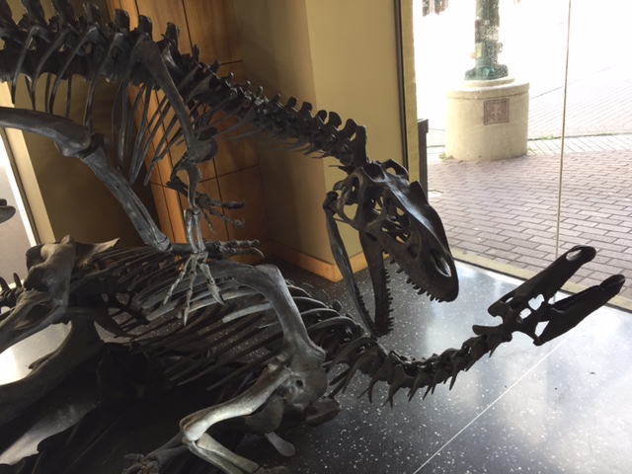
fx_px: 529
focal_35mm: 29
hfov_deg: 61.7
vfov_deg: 48.2
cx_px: 316
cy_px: 237
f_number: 2.2
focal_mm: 4.15
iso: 32
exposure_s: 1/60
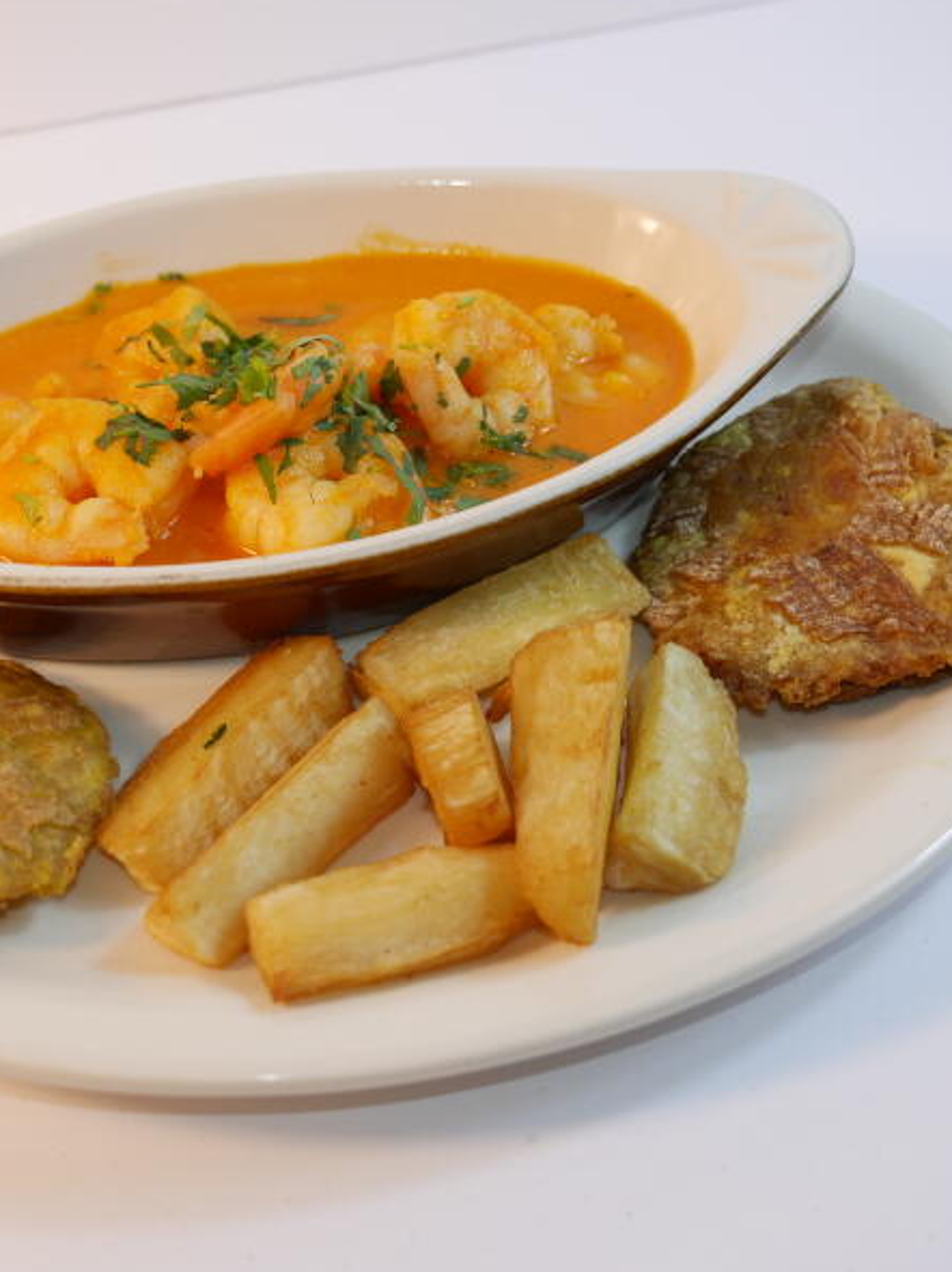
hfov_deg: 25.6
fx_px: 2092
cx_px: 360
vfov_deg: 33.8
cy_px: 635
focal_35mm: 57
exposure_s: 1/160
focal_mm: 21
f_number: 3.5
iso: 200
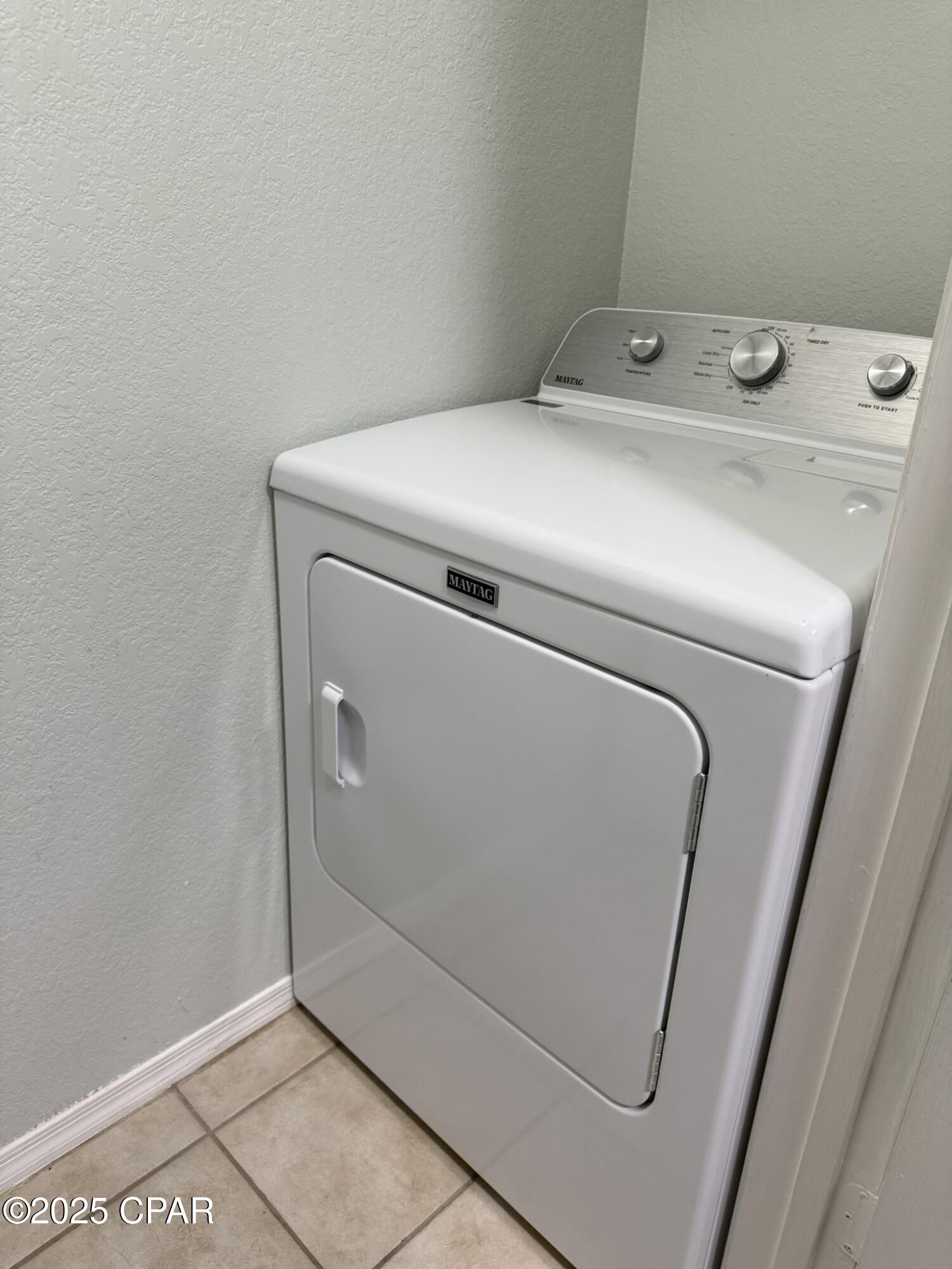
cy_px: 634
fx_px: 880
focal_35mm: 24
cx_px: 476
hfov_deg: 56.8
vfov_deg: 71.6
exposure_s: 1/120
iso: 200
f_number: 1.78
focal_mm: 6.76
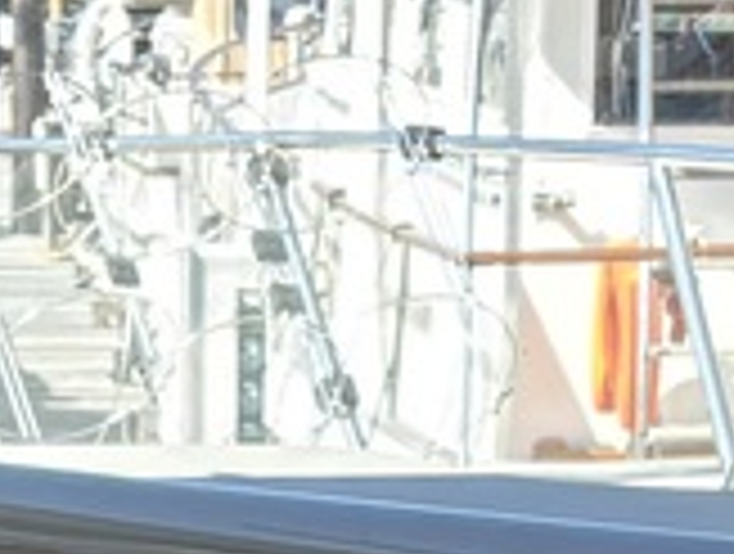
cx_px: 27
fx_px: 4059
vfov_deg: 7.3
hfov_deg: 10.3
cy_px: 1369
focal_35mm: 191
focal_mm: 5.96
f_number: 1.6
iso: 64
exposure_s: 1/172
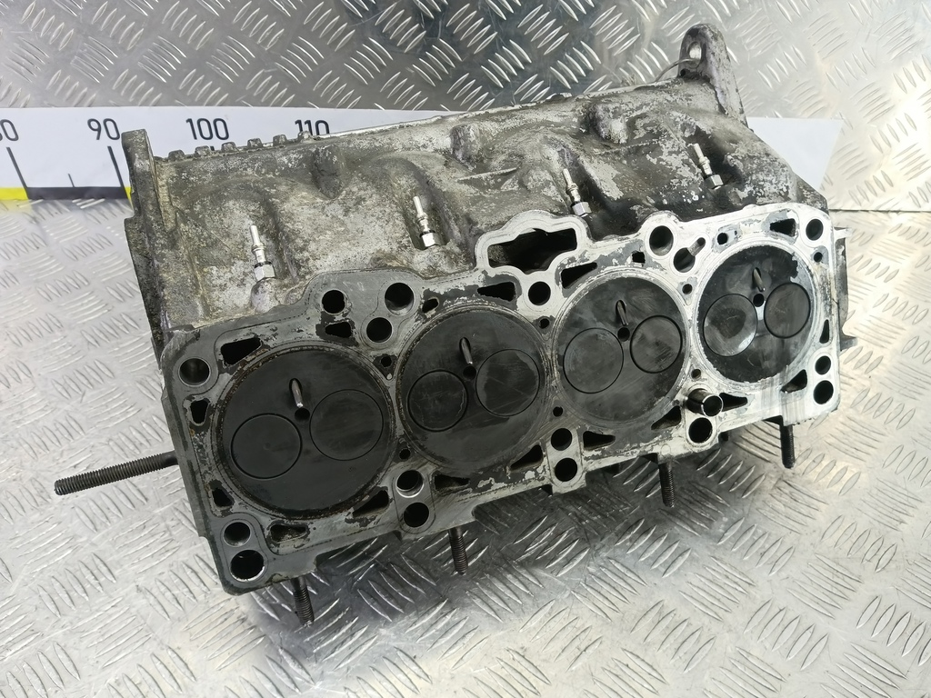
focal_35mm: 23
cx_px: 466
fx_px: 619
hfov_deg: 73.9
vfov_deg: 58.9
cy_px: 349
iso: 225
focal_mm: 4.11
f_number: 1.6
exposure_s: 1/50
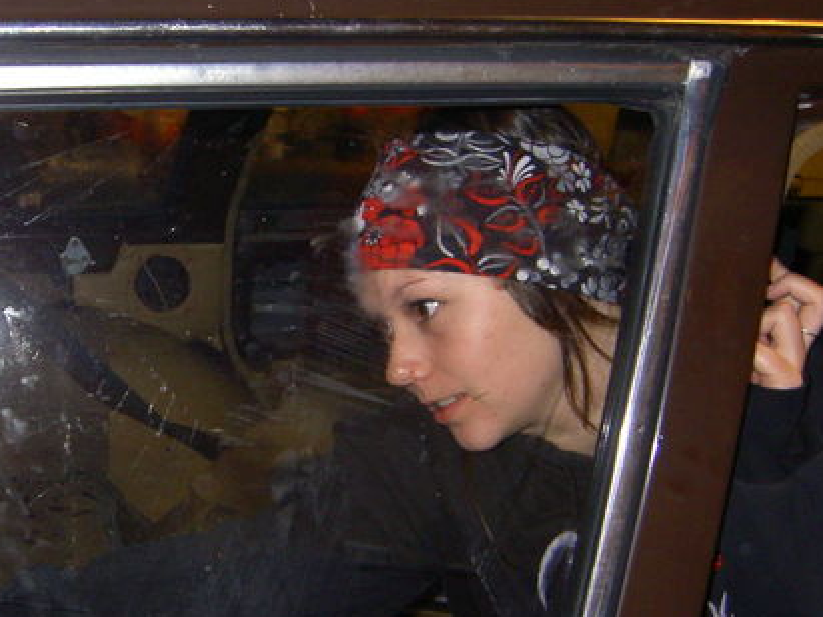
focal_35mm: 53
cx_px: 256
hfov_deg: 35.7
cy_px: 371
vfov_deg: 27.5
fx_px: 1260
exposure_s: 1/60
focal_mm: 5.6
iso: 200
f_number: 2.8
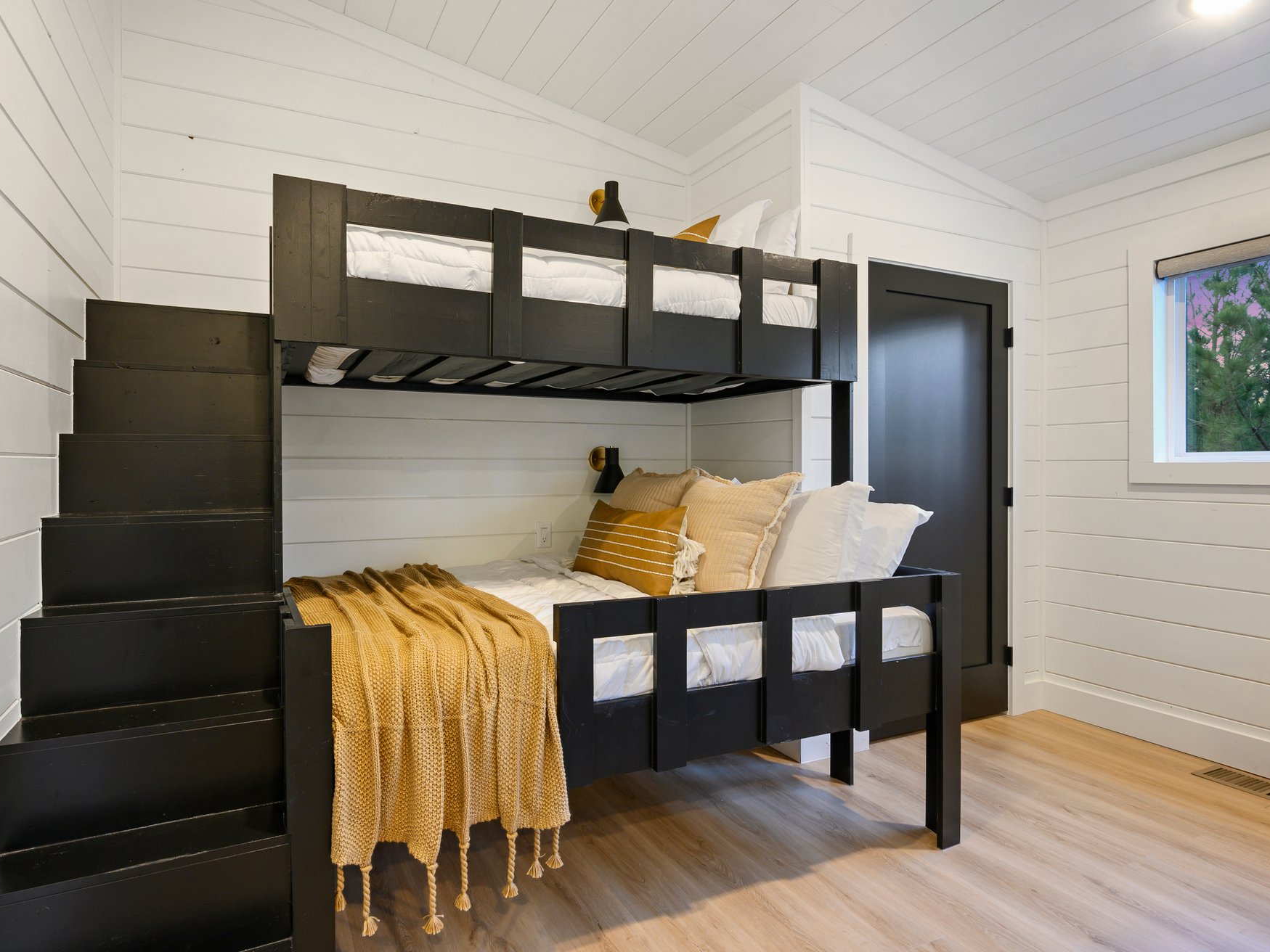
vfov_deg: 71.6
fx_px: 660
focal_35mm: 18
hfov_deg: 87.2
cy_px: 471
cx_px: 546
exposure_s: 1/2
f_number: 9
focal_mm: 16
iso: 400
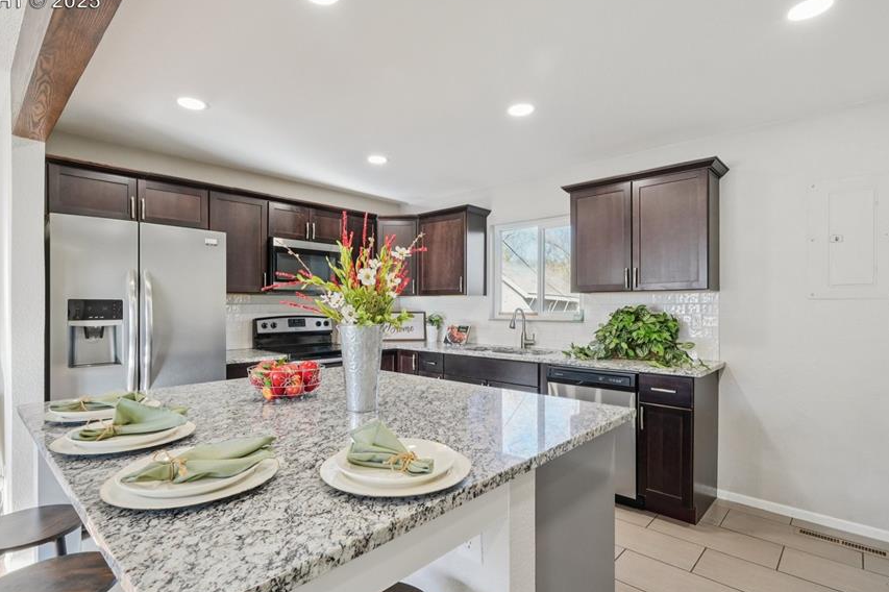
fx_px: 444
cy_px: 306
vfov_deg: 67.3
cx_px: 429
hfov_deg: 90.0
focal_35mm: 18
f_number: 8
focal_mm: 10
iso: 400
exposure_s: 1/8
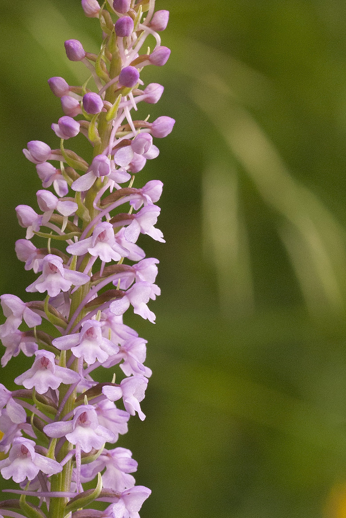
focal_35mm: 325
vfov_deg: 6.3
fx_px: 4674
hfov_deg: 4.2
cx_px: 154
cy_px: 302
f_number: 13
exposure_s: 1/100
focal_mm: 105
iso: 400
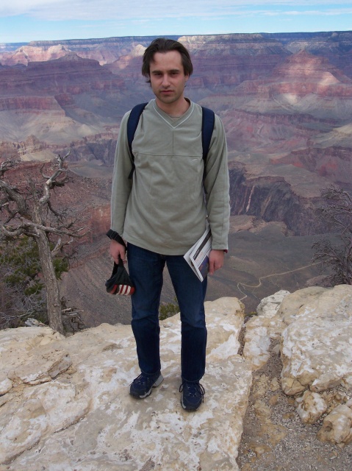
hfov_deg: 37.7
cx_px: 176
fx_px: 516
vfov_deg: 49.0
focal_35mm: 38
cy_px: 236
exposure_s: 1/700
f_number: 4.8
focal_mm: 8
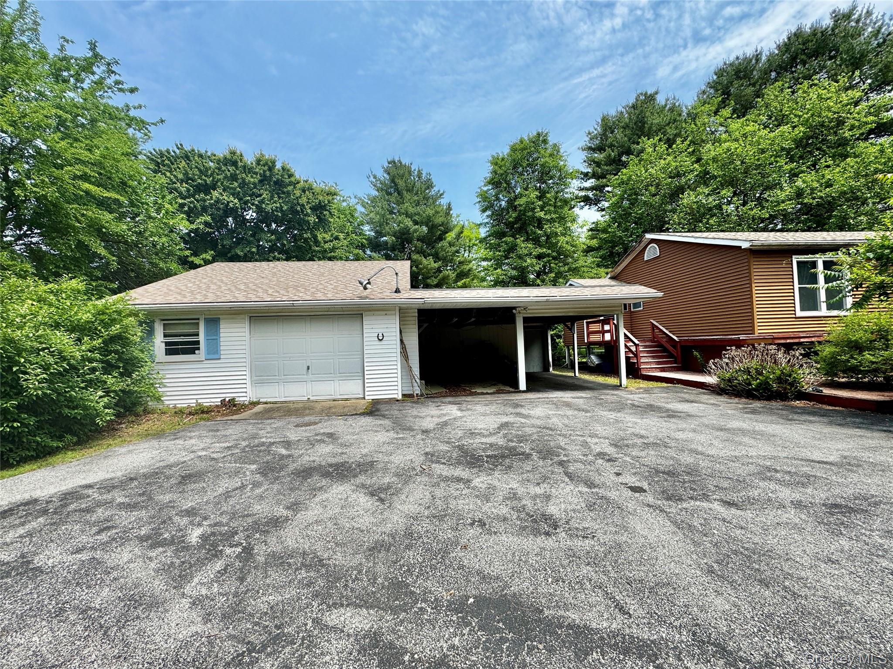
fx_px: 361
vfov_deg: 85.7
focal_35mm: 14
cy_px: 334
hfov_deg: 102.1
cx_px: 446
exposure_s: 1/1110
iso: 40
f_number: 2.2
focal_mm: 2.22
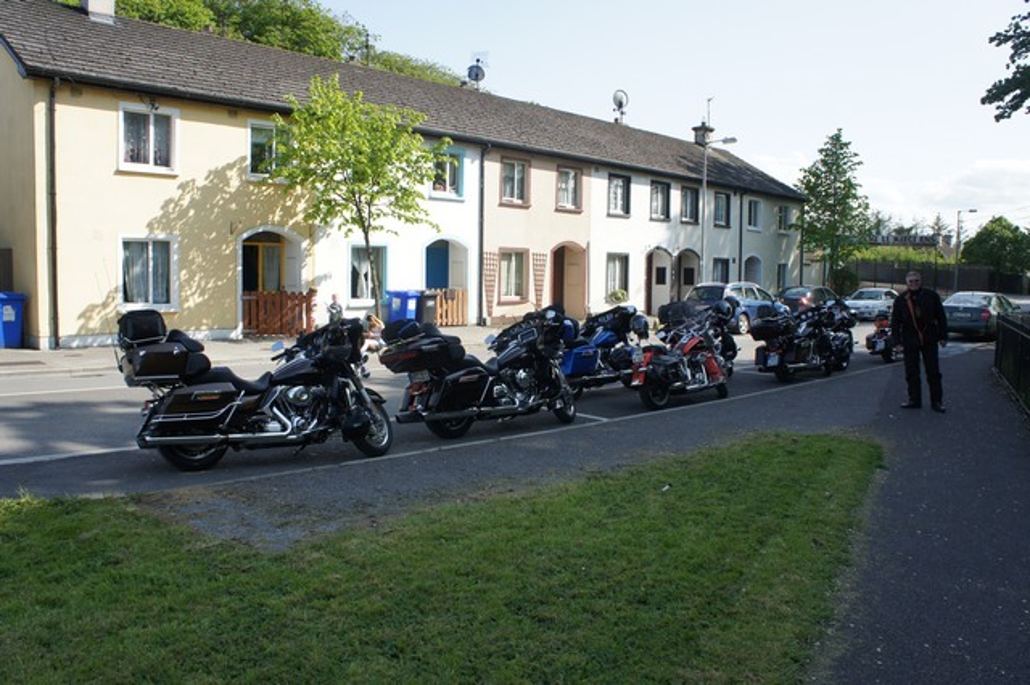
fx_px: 815
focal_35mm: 28
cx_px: 515
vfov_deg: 45.6
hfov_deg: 64.6
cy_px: 342
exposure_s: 1/200
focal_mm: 19
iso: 200
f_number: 7.1
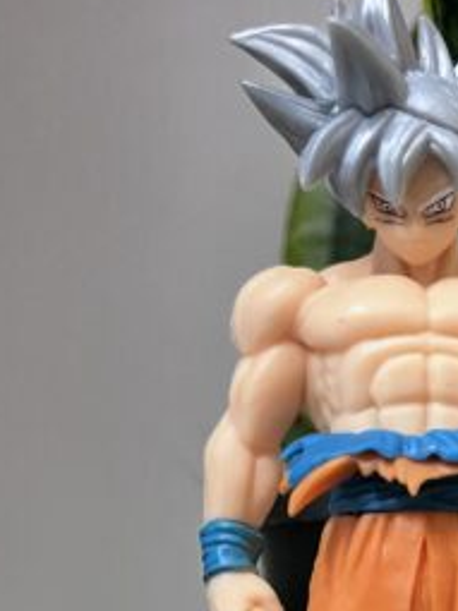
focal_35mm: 68
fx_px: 1201
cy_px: 684
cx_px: 451
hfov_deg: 20.9
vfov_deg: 26.2
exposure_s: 1/33
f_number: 1.6
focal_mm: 5.1
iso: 500
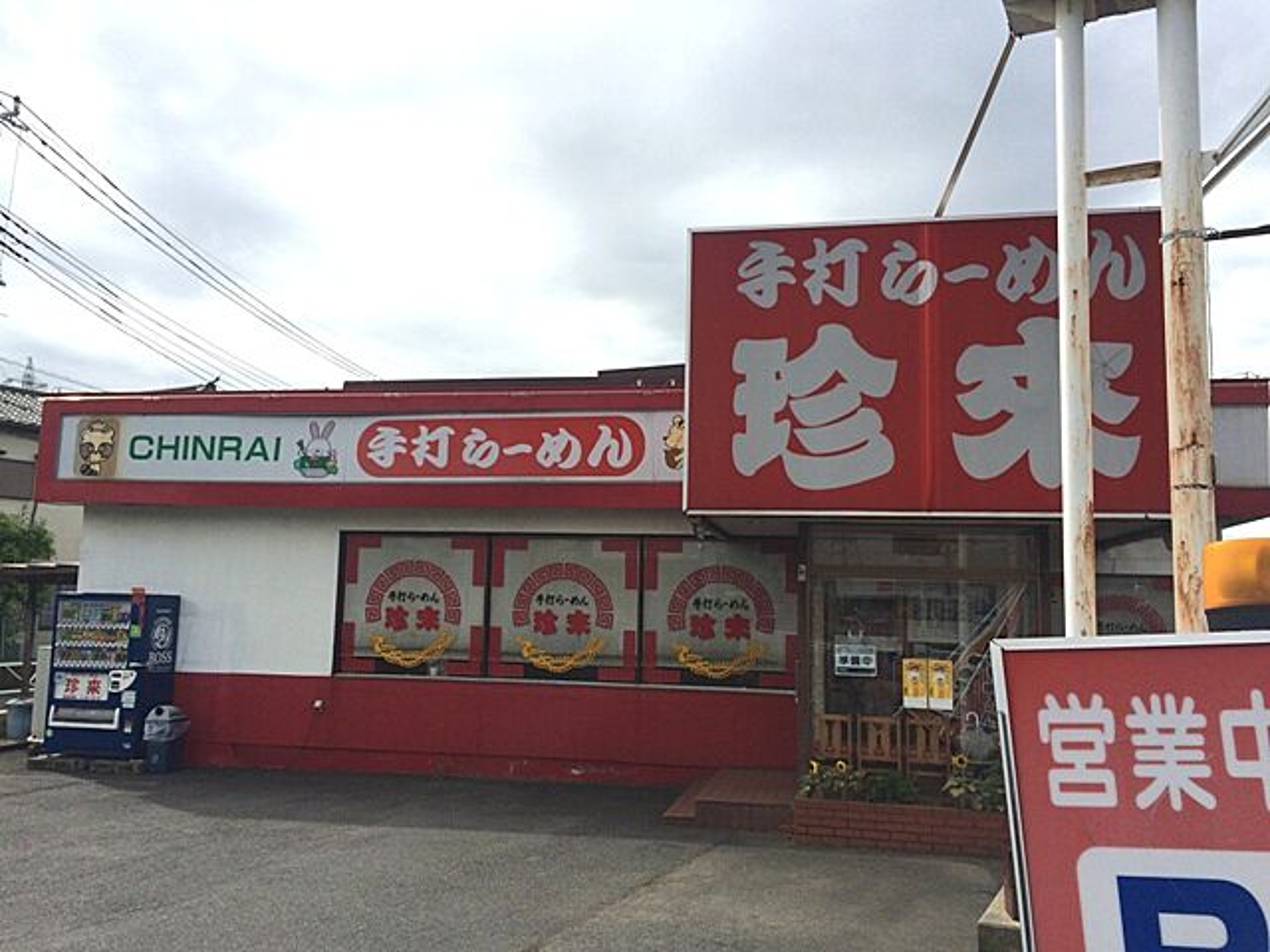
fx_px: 1064
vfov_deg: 48.2
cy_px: 476
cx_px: 635
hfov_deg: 61.7
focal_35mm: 29
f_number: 2.2
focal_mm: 4.15
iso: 32
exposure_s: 1/2564
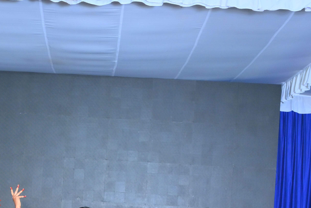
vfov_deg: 17.6
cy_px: 229
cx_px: 61
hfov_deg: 26.5
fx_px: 648
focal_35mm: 75
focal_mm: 30
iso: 640
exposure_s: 1/200
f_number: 7.1
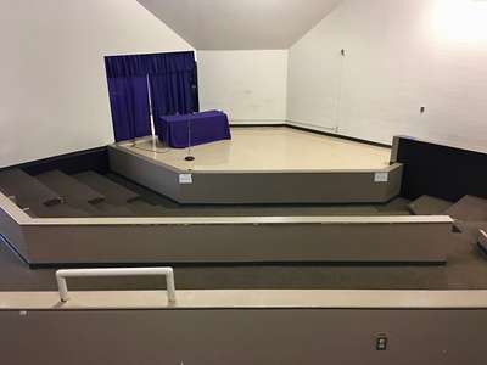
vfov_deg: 48.2
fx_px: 408
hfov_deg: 61.7
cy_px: 182
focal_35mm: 29
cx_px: 244
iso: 64
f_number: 2.2
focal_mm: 4.15
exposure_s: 1/4
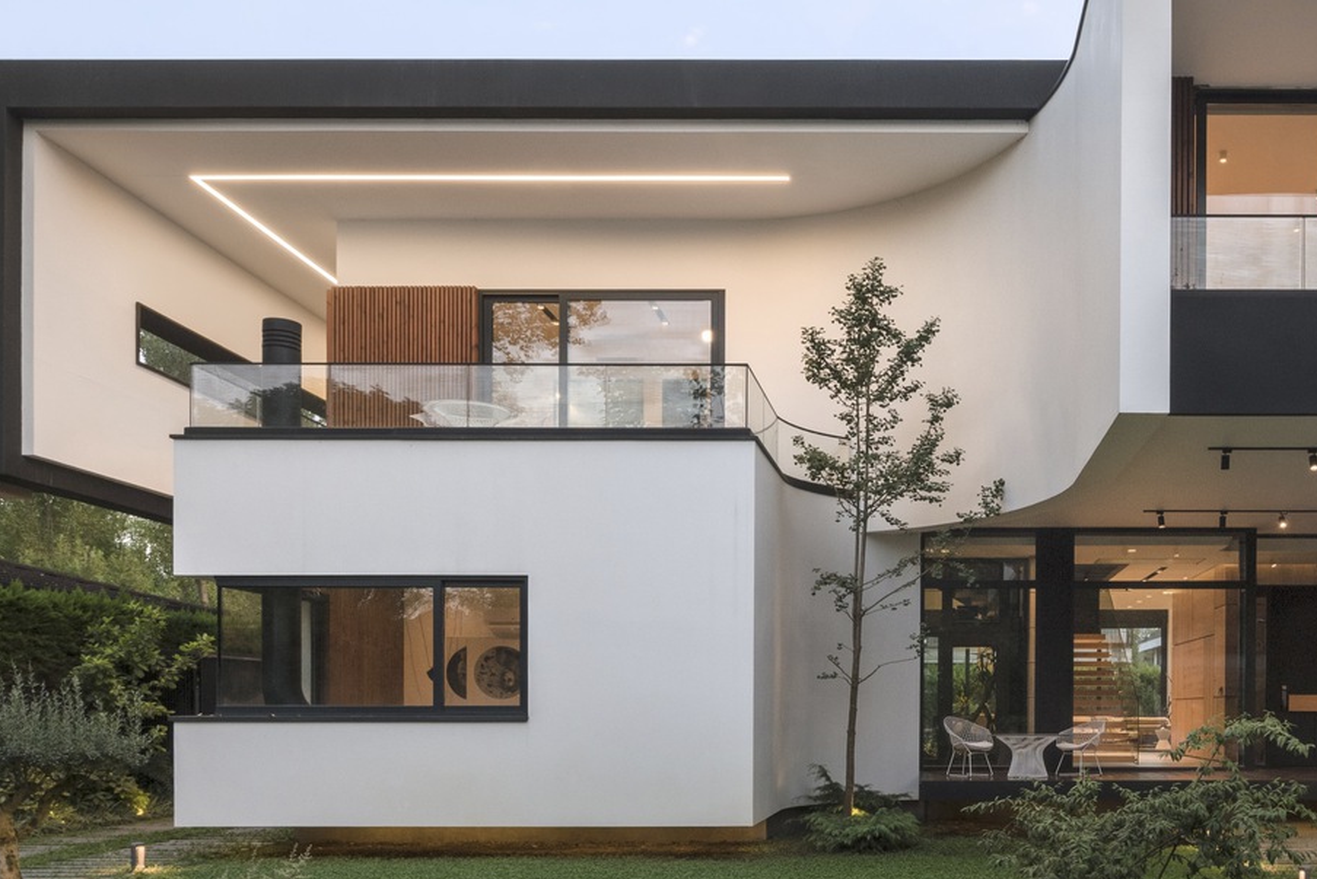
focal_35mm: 31
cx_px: 942
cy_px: 425
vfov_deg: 42.4
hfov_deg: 58.0
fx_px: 1135
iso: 200
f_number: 11
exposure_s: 1/6
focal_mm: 14
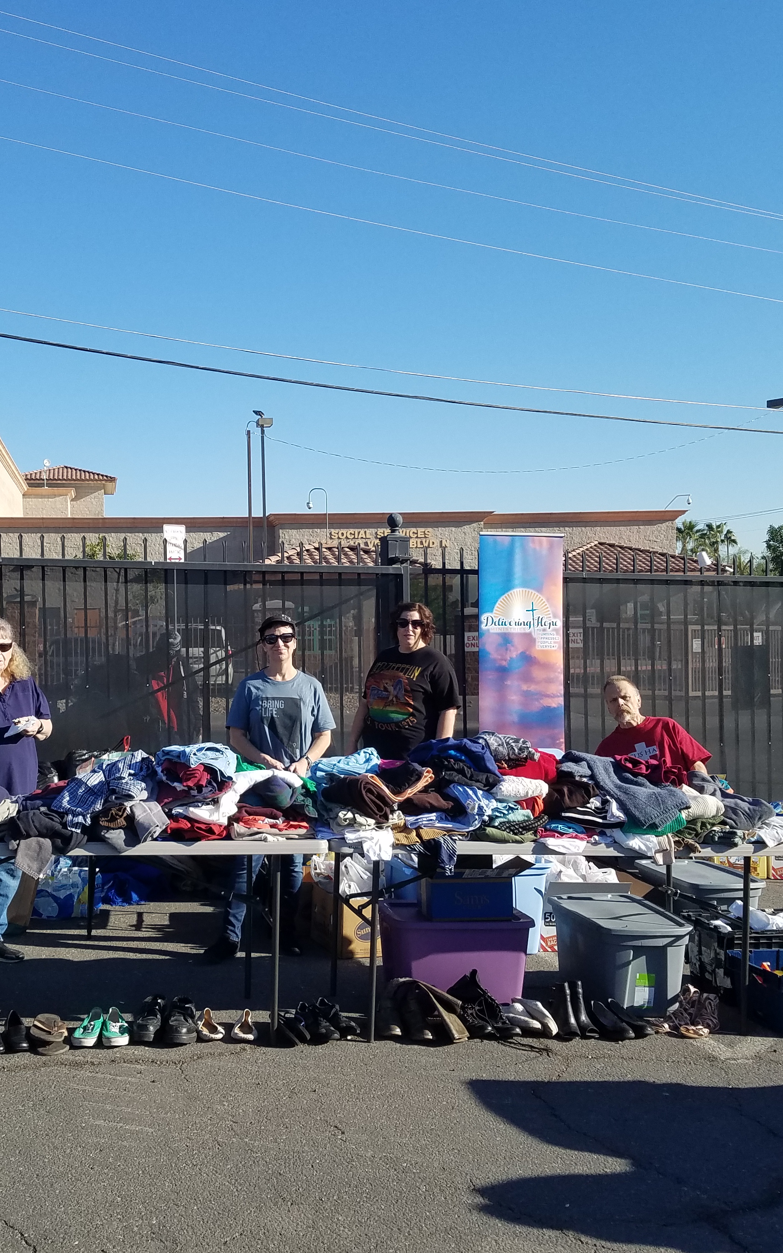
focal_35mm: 37
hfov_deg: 34.0
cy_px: 628
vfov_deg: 52.7
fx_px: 1263
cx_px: 242
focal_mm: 4.2
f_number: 1.7
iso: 50
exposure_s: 1/2296
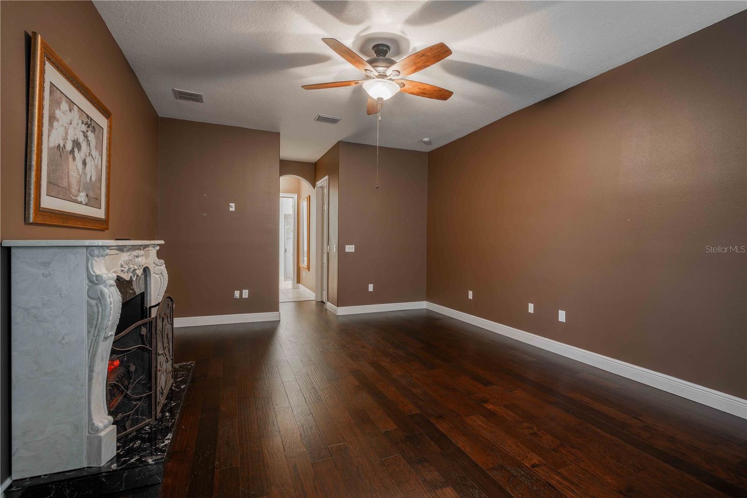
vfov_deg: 73.7
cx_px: 374
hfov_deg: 96.7
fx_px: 332
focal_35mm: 16
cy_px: 249
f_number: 8
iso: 200
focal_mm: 16
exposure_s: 1/5
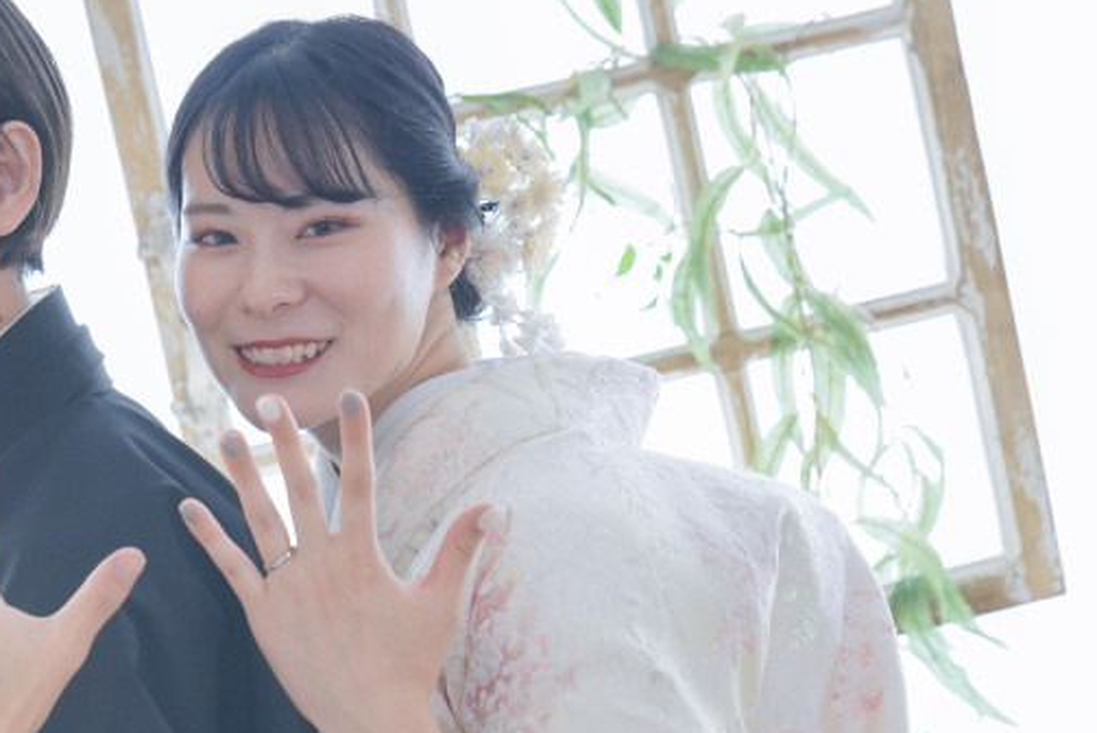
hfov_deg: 22.7
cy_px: 450
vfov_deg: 15.4
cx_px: 325
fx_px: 2713
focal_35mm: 89
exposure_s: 1/125
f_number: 4
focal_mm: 56
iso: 1600
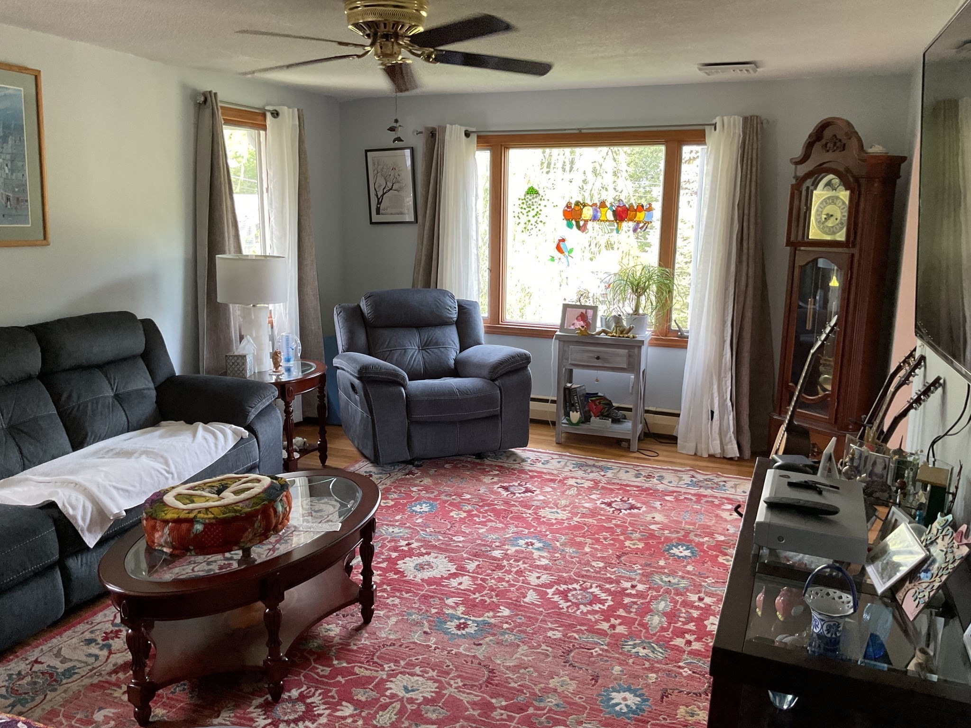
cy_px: 364
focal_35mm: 29
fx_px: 813
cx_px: 486
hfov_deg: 61.7
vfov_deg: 48.2
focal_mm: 3
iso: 125
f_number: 1.8
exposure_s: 1/60
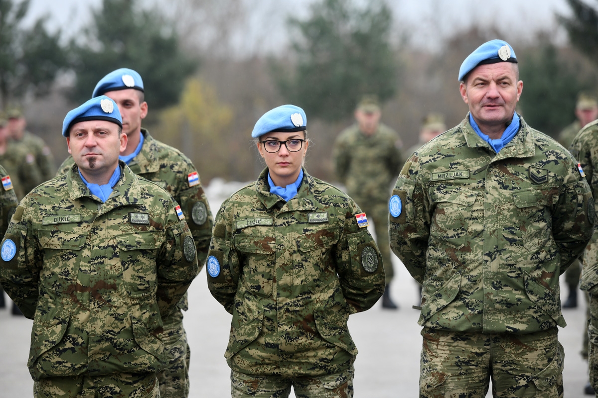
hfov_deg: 12.5
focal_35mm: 165
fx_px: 2741
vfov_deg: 8.3
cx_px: 299
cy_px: 199
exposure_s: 1/400
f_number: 5
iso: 400
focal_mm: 165
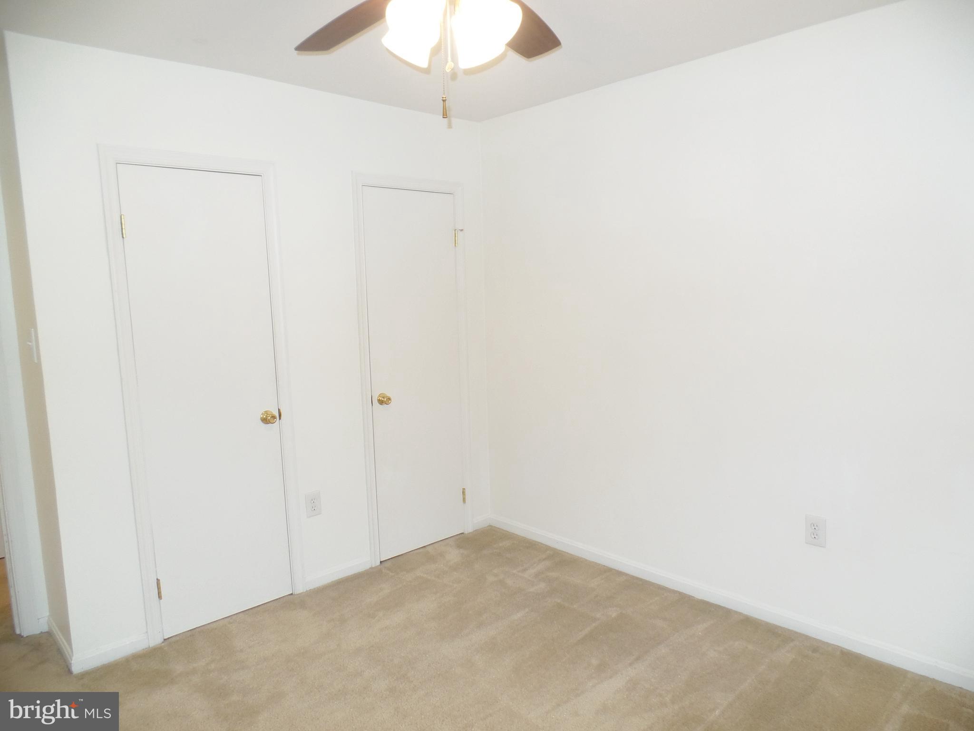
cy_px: 366
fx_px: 647
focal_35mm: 23
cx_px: 487
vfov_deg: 58.9
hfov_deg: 73.9
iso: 200
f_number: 2.8
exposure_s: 1/30
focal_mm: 4.1
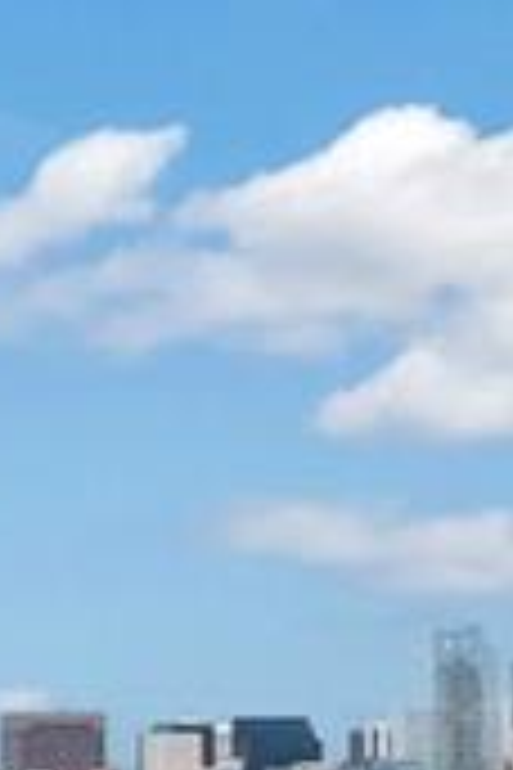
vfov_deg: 7.7
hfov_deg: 5.2
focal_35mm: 262
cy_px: 1099
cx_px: 590
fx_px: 5600
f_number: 6.3
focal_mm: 10.26
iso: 100
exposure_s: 1/500
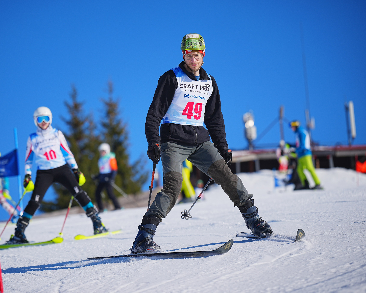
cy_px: 146
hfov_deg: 12.8
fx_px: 1625
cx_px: 154
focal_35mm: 150
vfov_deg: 10.3
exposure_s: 1/4000
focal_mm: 133
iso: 100
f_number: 2.8
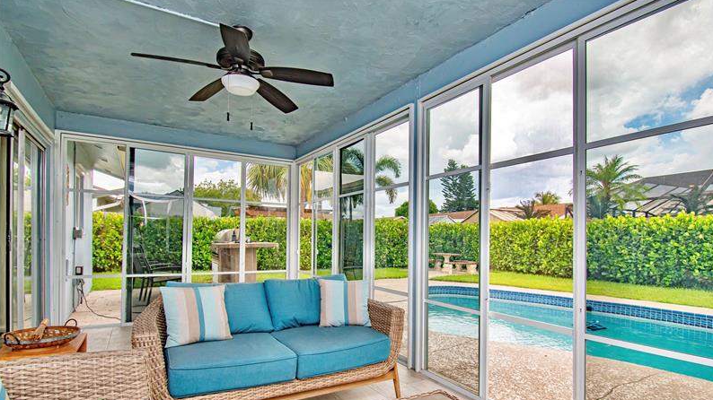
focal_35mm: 19
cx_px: 356
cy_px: 235
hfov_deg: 89.6
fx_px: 359
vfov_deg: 57.9
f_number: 9
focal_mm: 12
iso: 400
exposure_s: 1/160
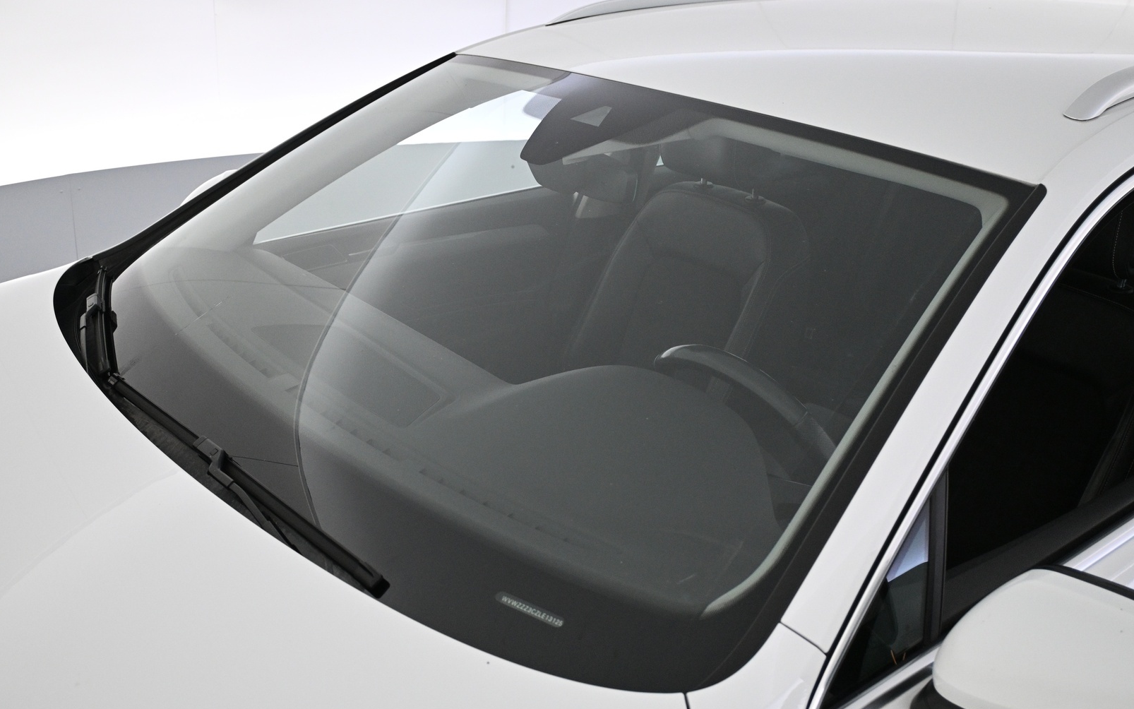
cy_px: 347
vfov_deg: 34.4
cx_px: 566
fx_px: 1144
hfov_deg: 52.7
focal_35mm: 37
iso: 1600
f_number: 4.2
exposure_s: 1/125
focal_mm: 24
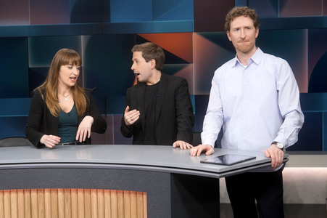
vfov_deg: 29.8
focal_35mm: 45
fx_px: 408
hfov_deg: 43.6
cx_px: 164
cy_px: 109
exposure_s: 1/200
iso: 640
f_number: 2.5
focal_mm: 30
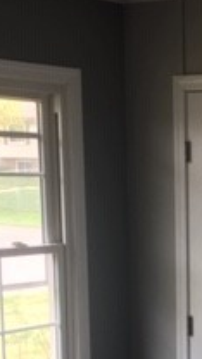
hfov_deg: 11.8
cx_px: 319
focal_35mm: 97
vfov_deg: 21.3
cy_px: 347
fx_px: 924
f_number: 2.2
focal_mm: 4.15
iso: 32
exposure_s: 1/40
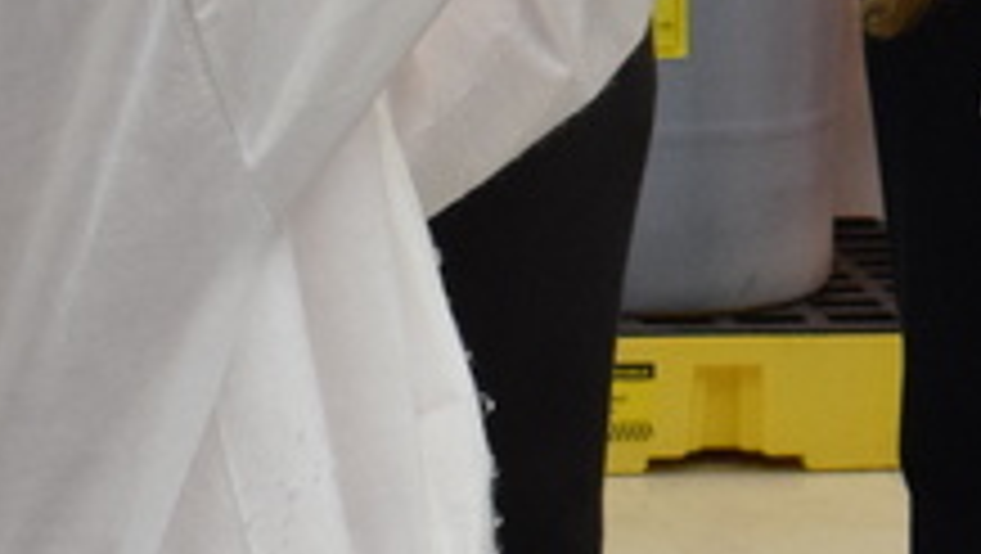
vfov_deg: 5.1
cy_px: 7
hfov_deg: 8.8
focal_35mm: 236
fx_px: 6143
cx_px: 1692
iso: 1600
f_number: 8
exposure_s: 1/50
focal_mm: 32
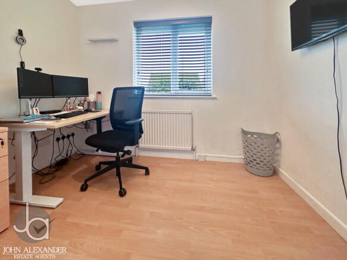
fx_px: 140
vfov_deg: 85.7
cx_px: 174
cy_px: 130
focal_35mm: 14
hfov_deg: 102.1
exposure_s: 1/50
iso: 250
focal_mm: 2.22
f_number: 2.2
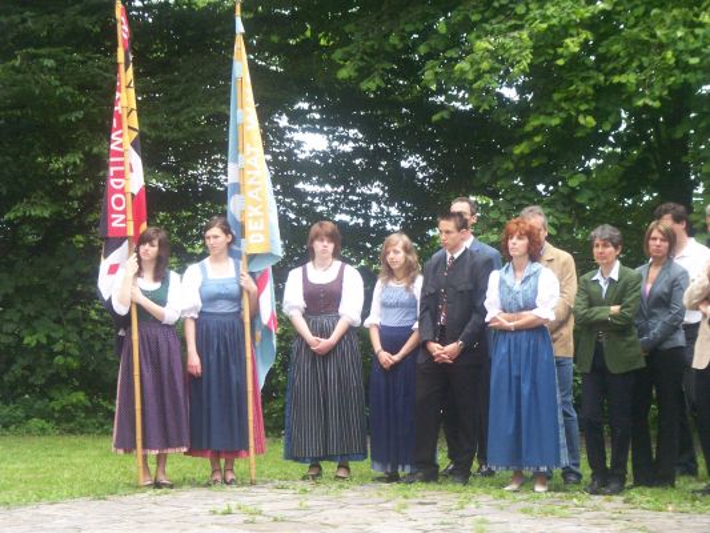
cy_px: 266
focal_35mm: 117
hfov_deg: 16.8
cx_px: 355
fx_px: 2400
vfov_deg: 12.7
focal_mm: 19.2
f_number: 4.4
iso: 200
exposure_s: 1/125
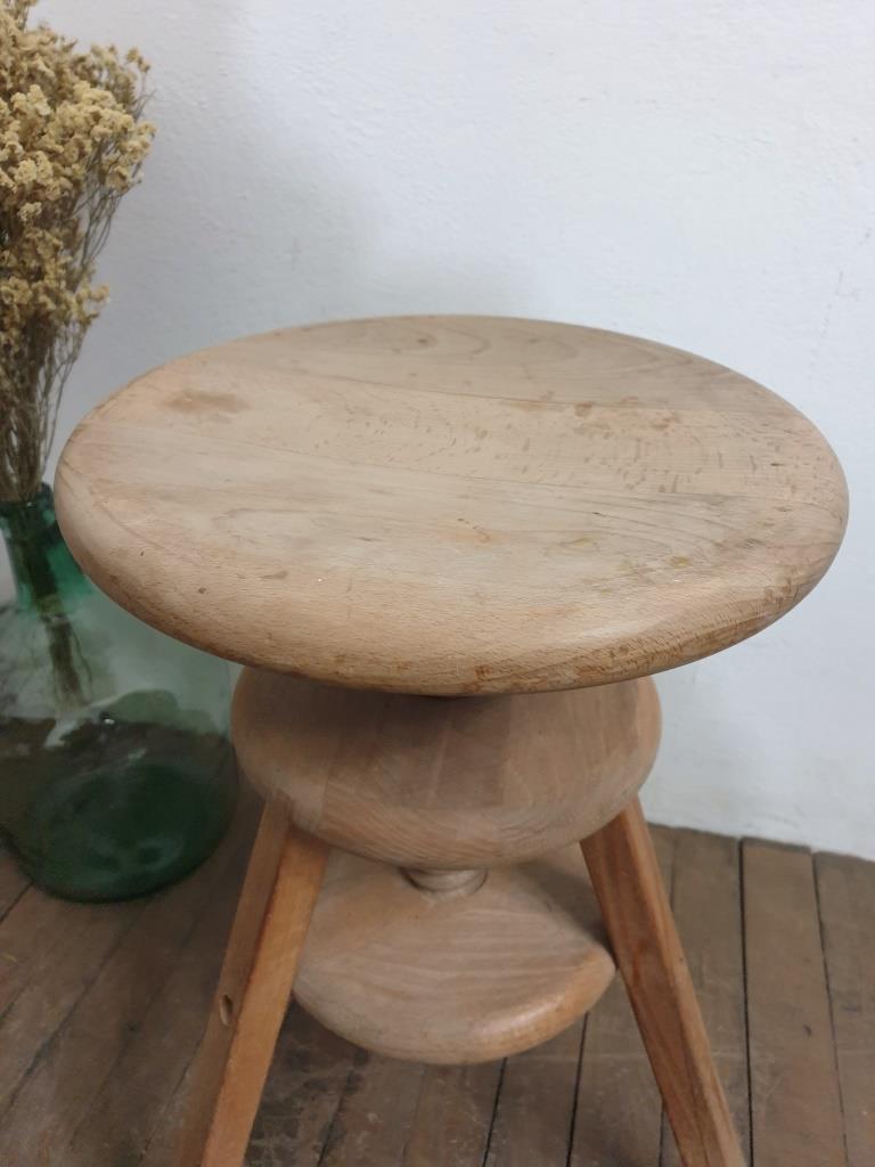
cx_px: 438
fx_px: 876
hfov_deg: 53.1
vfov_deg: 67.3
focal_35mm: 26
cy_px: 584
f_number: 1.5
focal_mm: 4.3
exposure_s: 1/33
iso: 320
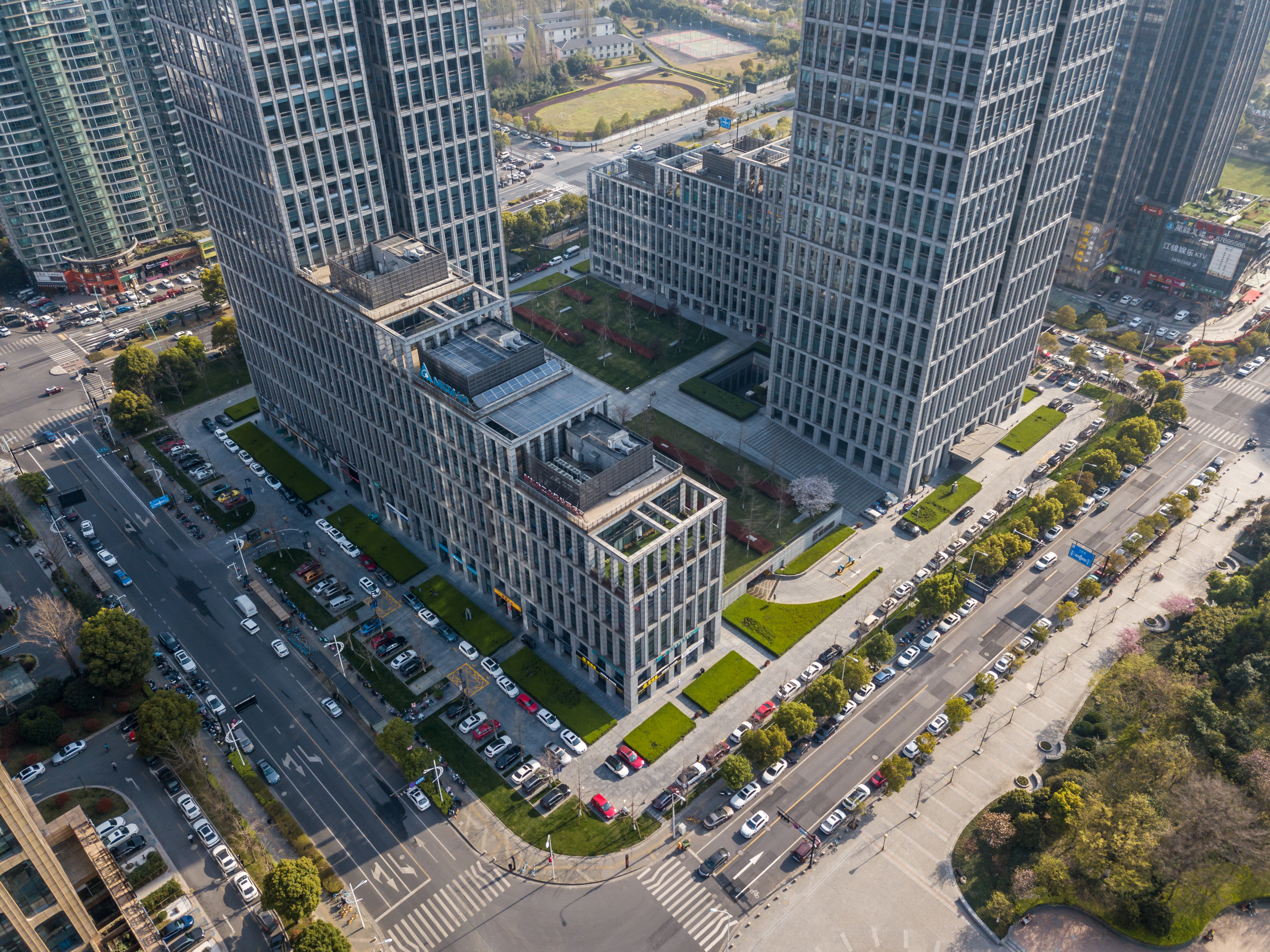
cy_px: 476
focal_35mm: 26
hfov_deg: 67.3
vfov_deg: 53.0
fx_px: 954
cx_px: 635
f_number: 2.2
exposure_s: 1/590
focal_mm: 4.73
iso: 100
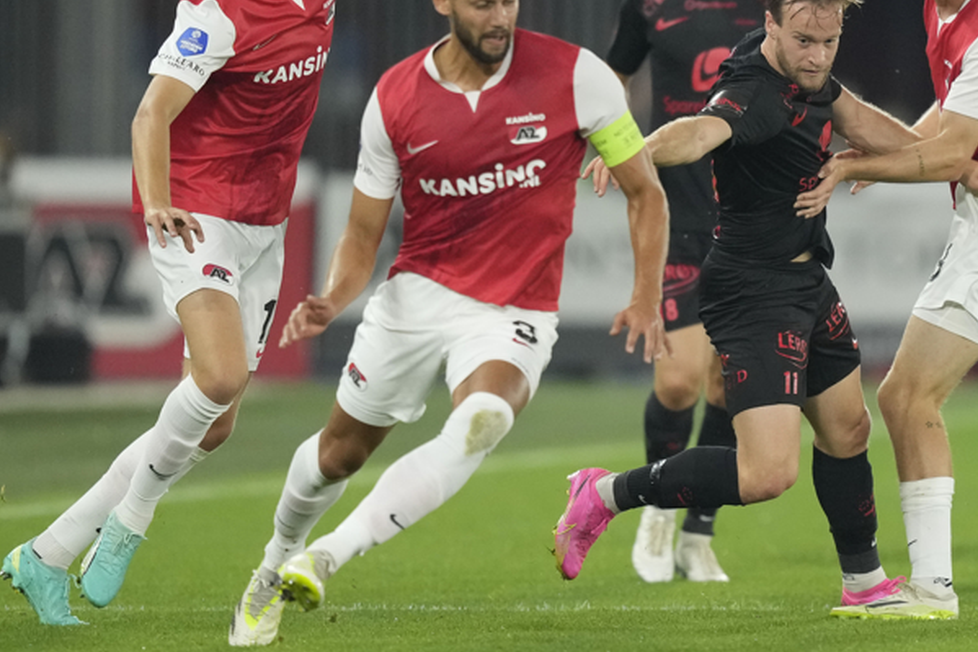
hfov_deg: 3.9
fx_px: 14502
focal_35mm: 534
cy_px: 259
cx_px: 638
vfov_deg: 2.6
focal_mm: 400
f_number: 2.8
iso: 4000
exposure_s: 1/2000
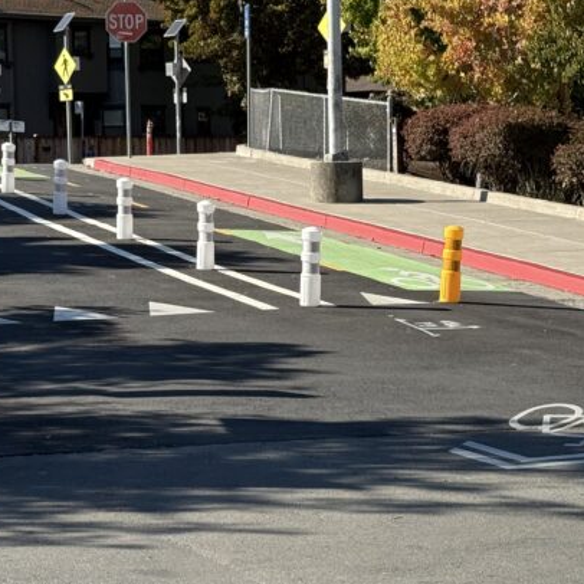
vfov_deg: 16.3
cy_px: 295
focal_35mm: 107
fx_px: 2042
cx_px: 302
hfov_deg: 16.3
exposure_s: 1/4098
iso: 100
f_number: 1.78
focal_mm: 6.76
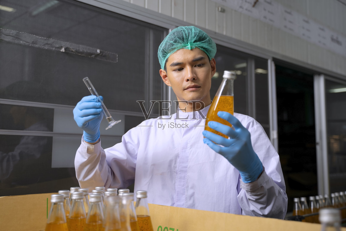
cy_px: 116
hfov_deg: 48.5
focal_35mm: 40
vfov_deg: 33.4
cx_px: 173
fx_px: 384
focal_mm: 40
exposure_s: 1/250
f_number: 2.8
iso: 160
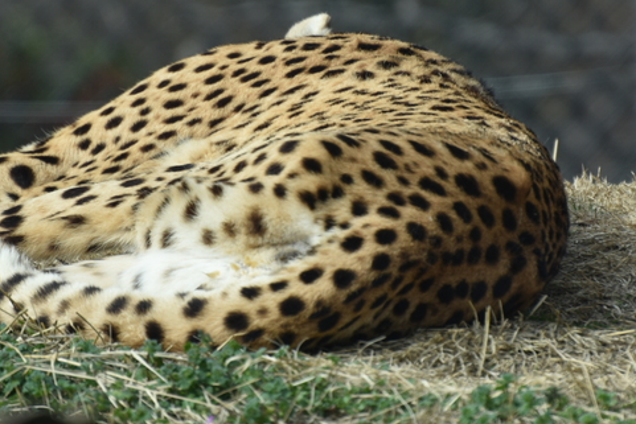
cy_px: 86
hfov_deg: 2.6
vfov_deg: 1.7
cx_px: 245
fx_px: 14101
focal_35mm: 798
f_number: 5.6
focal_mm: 300
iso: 160
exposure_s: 1/640
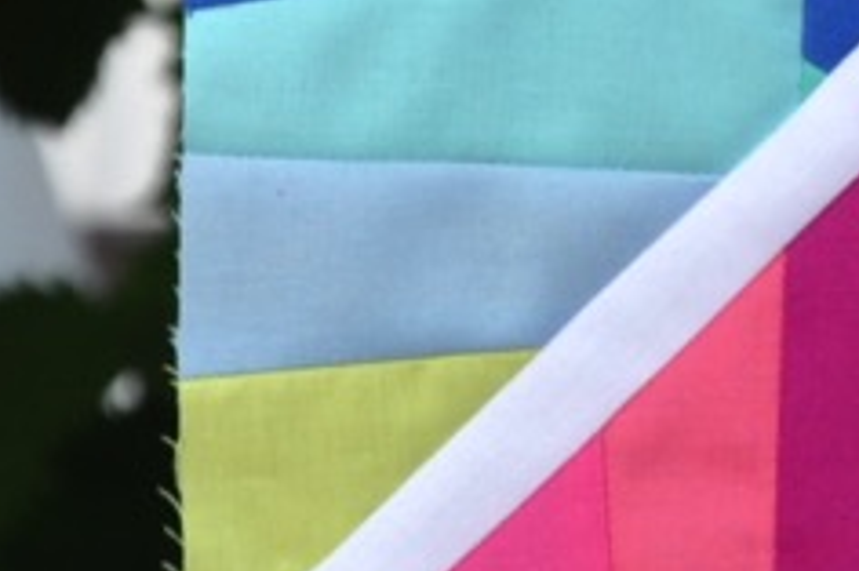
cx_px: 1376
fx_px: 15880
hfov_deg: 3.1
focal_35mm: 666
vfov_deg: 2.1
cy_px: -287
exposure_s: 1/200
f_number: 7.1
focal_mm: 70
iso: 200
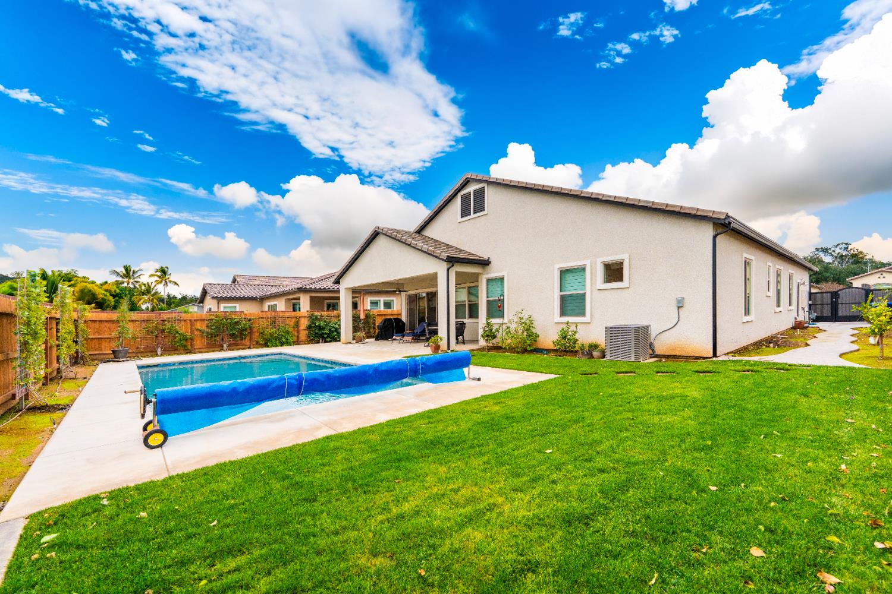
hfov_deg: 104.3
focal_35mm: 14
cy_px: 297
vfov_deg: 81.2
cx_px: 446
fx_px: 347
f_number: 6.3
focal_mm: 14
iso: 800
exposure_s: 1/2000
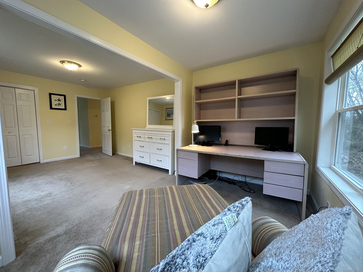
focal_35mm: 14
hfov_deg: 102.1
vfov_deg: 85.7
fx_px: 147
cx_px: 182
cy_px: 136
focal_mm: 2.22
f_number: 2.2
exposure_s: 1/120
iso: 250
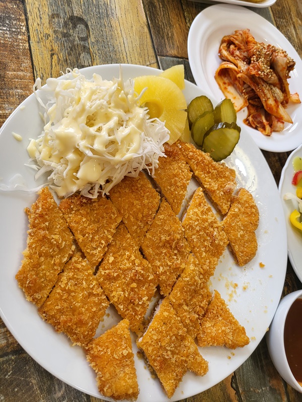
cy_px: 201
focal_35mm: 26
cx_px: 151
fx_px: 302
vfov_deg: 67.3
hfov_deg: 53.1
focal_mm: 4.25
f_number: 1.8
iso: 50
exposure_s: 1/146
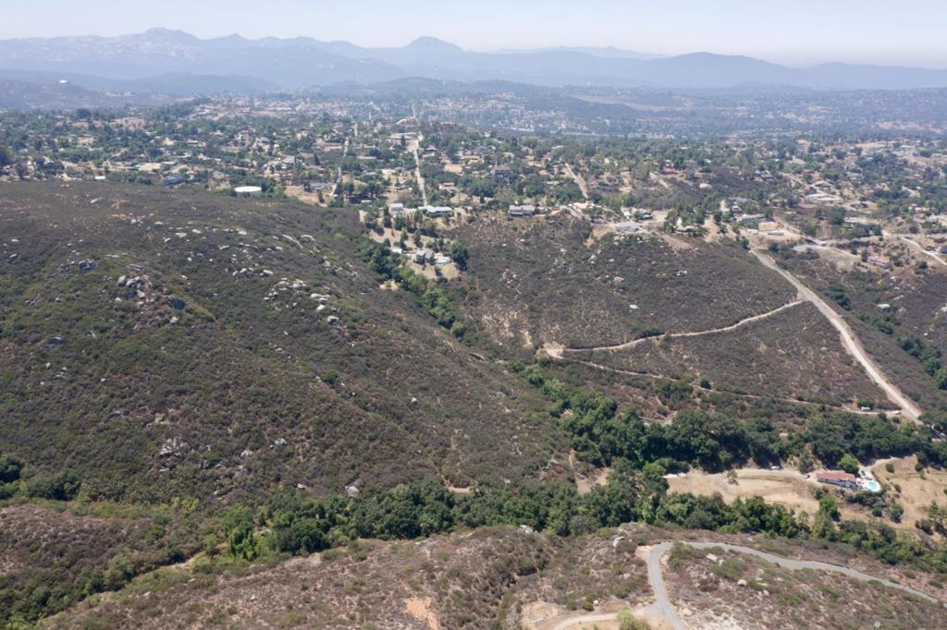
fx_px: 736
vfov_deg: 46.4
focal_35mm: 28
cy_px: 315
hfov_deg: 65.5
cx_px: 474
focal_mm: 10.26
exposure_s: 1/120
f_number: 11
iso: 100
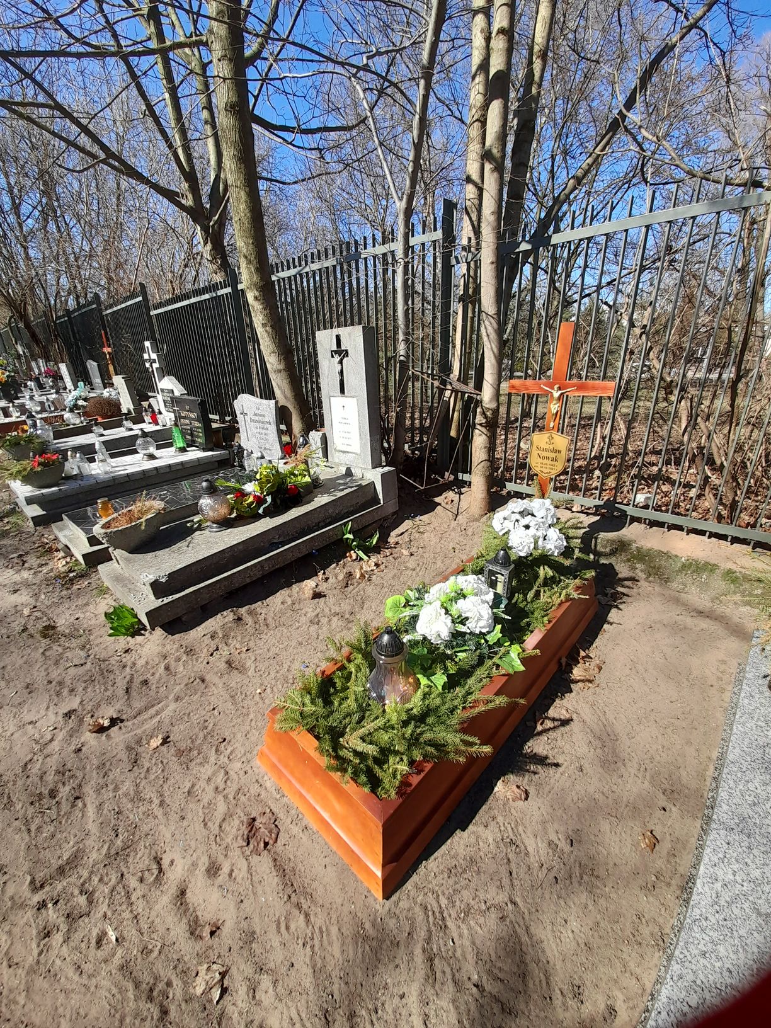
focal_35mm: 13
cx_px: 386
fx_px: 386
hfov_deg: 89.9
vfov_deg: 106.2
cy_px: 514
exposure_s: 1/702
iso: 40
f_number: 2.2
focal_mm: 1.42
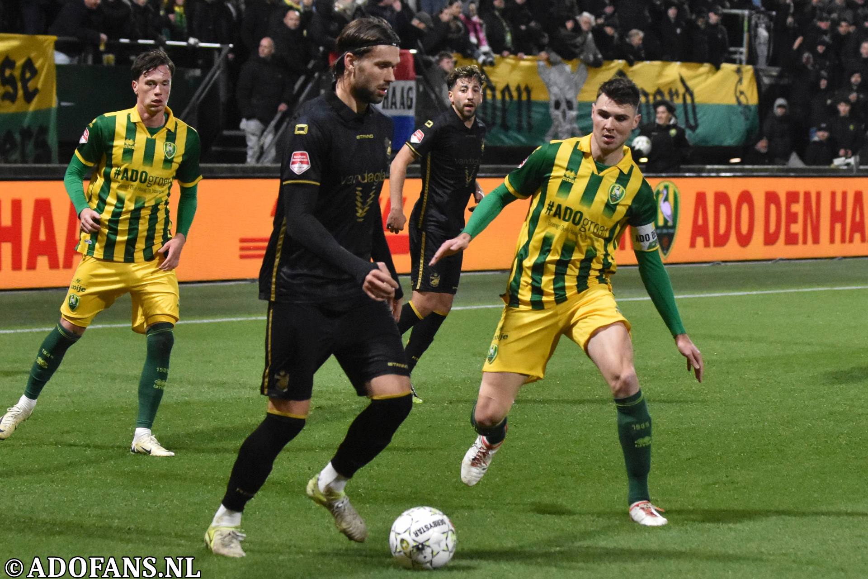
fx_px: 2531
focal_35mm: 105
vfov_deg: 13.0
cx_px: 434
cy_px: 290
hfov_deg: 19.5
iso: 3200
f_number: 2.8
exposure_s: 1/800
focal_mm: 70
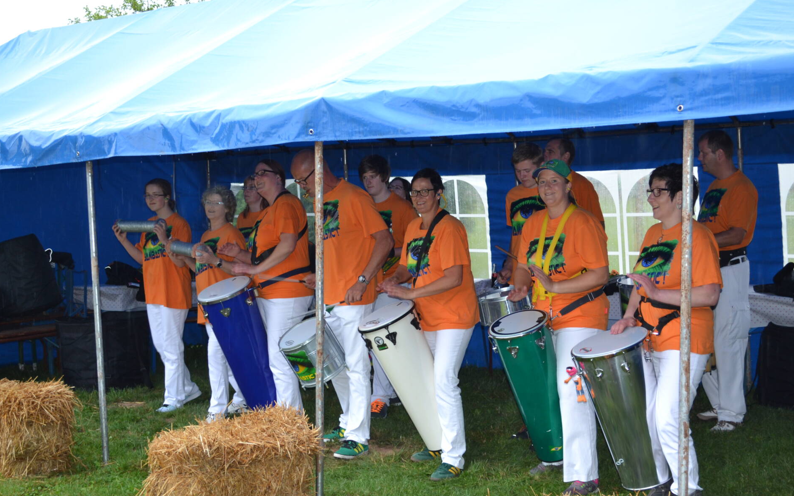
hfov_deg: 36.3
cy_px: 258
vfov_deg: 23.1
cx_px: 399
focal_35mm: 56
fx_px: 1212
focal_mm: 36
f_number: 5
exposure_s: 1/125
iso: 400
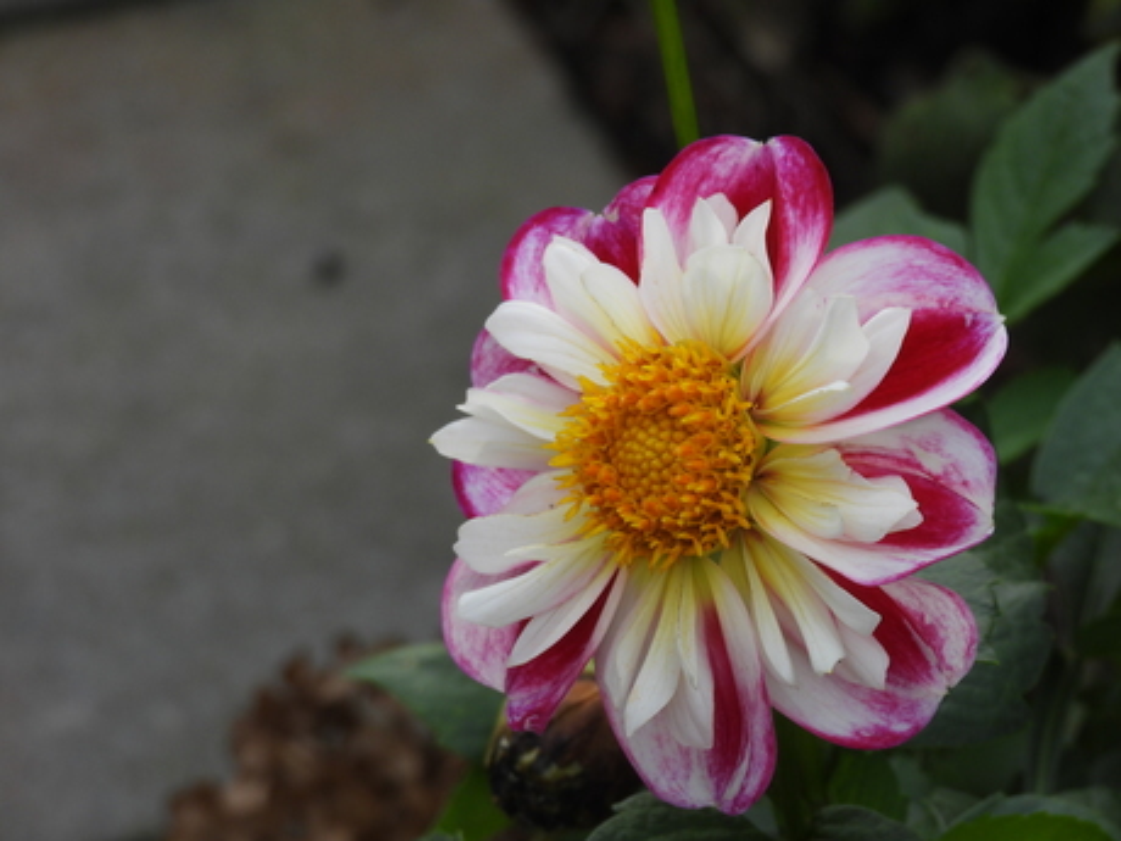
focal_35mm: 400
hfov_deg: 5.0
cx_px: 560
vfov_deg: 3.7
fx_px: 12954
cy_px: 420
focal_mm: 71.4
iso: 100
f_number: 5
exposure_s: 1/250
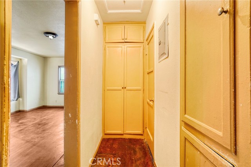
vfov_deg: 72.1
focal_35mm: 16
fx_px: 115
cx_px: 126
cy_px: 84
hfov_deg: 95.0
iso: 3200
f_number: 4
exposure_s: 1/30
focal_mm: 11
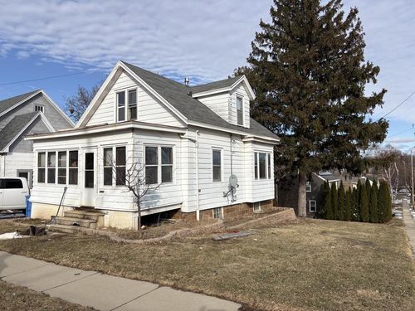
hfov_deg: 67.3
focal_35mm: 26
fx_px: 312
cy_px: 156
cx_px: 208
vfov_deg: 53.1
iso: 50
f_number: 1.6
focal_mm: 5.96
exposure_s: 1/4329
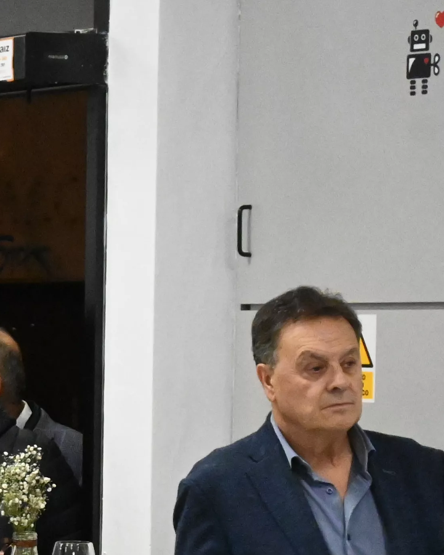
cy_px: 648
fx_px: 3070
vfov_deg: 10.2
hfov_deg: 7.9
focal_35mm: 187
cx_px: -492
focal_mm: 33
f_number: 8
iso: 6400
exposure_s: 1/250
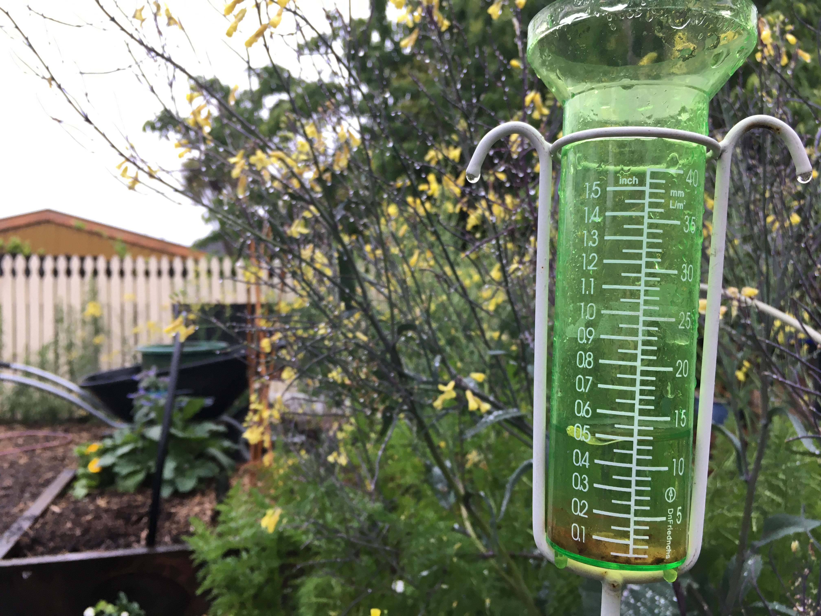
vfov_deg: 48.2
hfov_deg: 61.7
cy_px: 308
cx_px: 410
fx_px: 688
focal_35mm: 29
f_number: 2.2
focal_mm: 4.15
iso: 32
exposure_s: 1/33
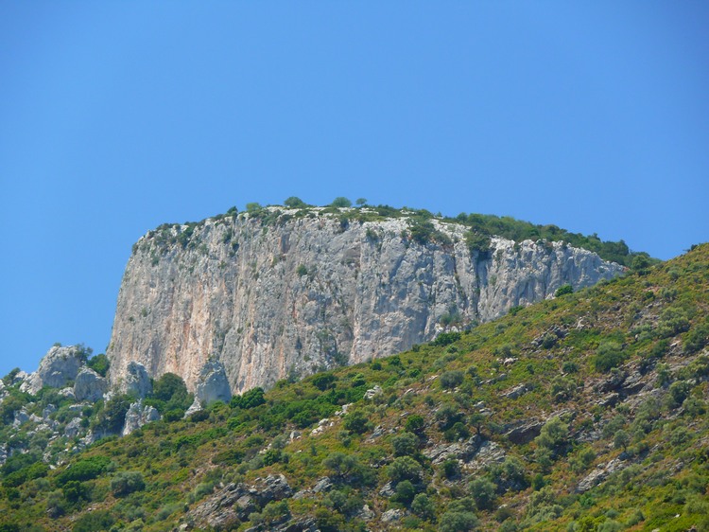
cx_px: 354
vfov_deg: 6.7
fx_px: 4525
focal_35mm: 221
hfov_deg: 9.0
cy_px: 266
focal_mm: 46.8
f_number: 4
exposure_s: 1/200
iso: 100
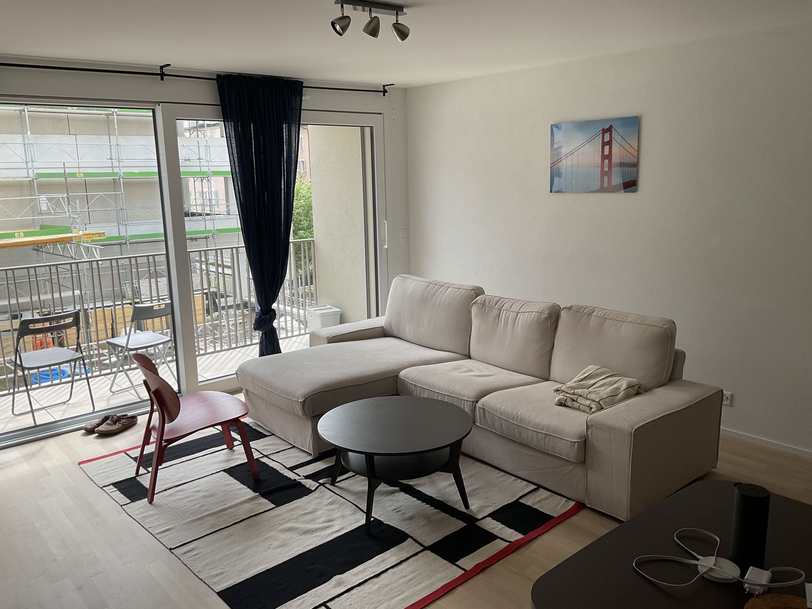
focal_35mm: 29
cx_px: 406
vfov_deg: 48.2
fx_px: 680
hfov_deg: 61.7
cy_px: 304
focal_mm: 3
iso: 16
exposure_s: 1/152
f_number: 1.8
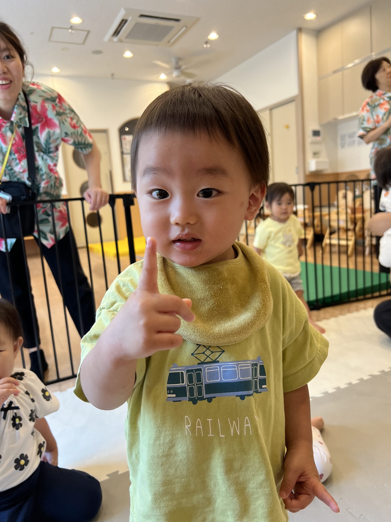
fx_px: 392
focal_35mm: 26
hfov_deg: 53.1
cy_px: 261
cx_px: 196
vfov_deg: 67.3
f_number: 1.5
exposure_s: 1/112
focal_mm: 5.7
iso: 125
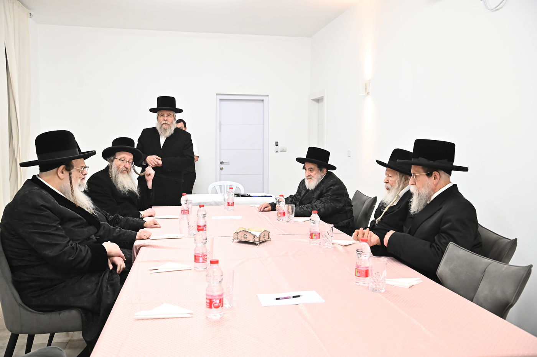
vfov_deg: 37.8
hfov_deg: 54.5
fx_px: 522
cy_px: 178
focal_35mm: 35
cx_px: 268
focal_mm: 35
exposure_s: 1/200
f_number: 5.6
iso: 2500
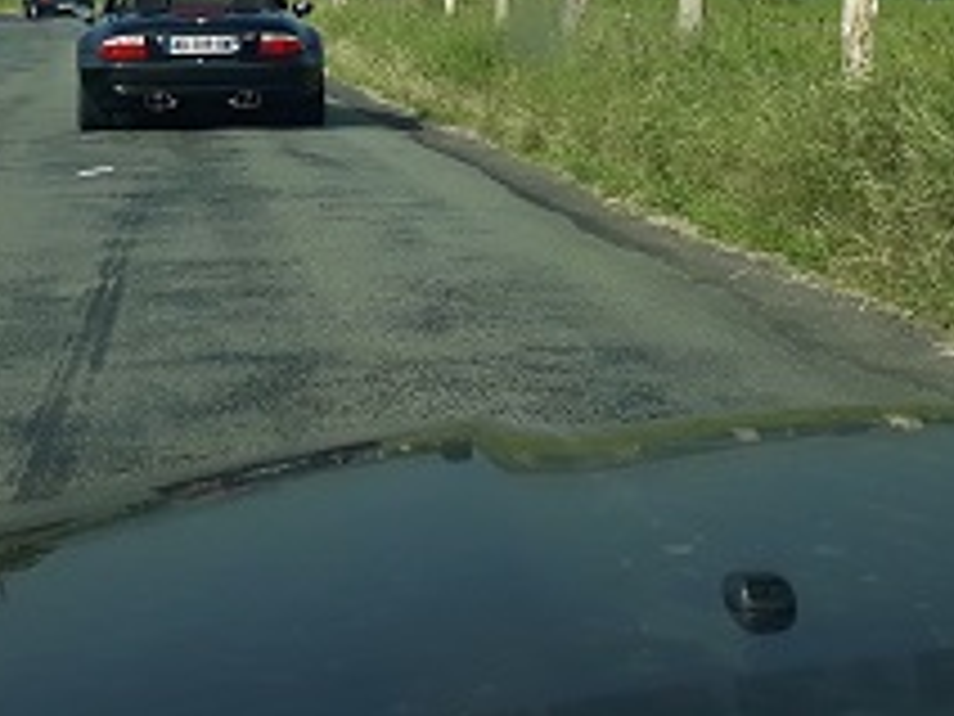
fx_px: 2811
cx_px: 256
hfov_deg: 19.1
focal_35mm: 102
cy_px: -86
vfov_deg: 14.2
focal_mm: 3.6
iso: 40
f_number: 1.9
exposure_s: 1/1328
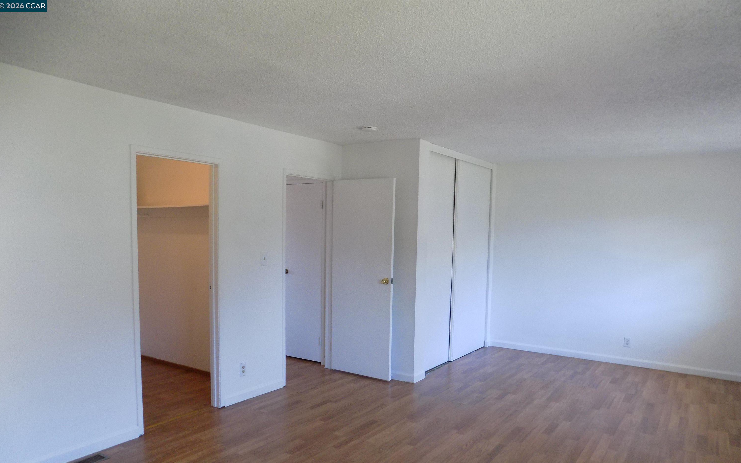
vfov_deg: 48.9
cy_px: 284
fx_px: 505
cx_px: 377
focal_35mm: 25
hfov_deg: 72.5
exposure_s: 1/30
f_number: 3.1
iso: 140
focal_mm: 4
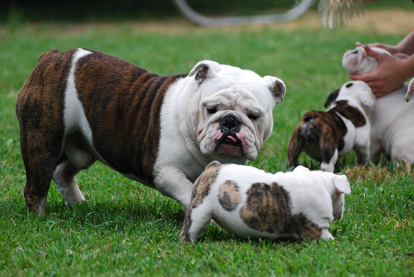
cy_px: 138
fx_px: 3110
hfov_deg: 7.6
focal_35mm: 270
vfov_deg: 5.1
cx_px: 207
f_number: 5.3
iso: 720
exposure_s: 1/500
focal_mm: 180
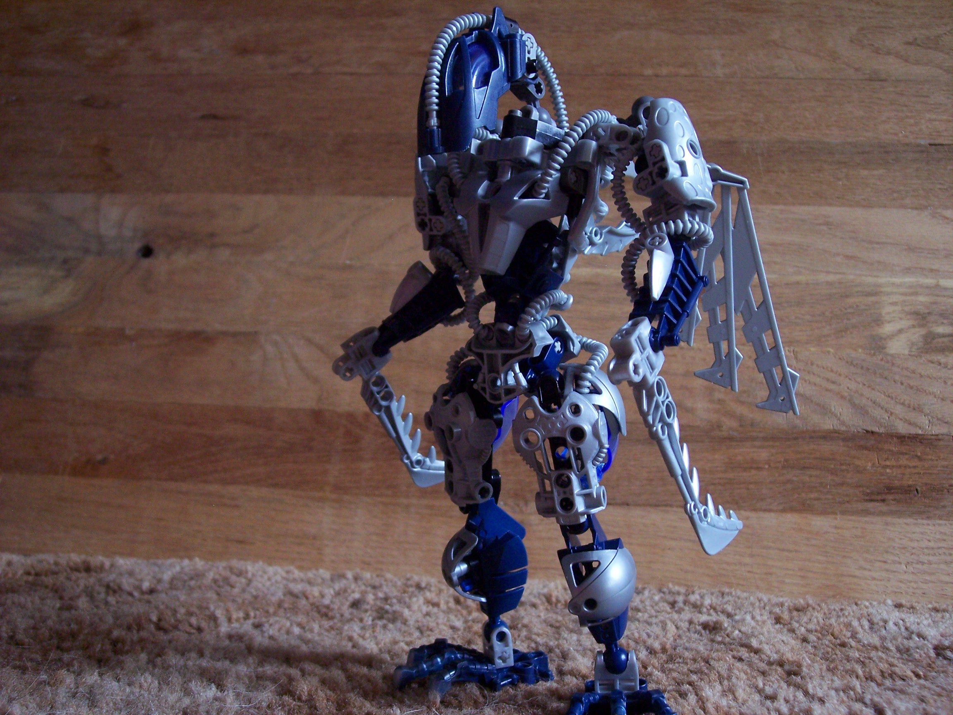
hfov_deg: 47.9
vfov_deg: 36.8
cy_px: 358
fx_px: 1074
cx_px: 476
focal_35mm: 39
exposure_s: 1/8
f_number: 3.4
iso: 200
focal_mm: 8
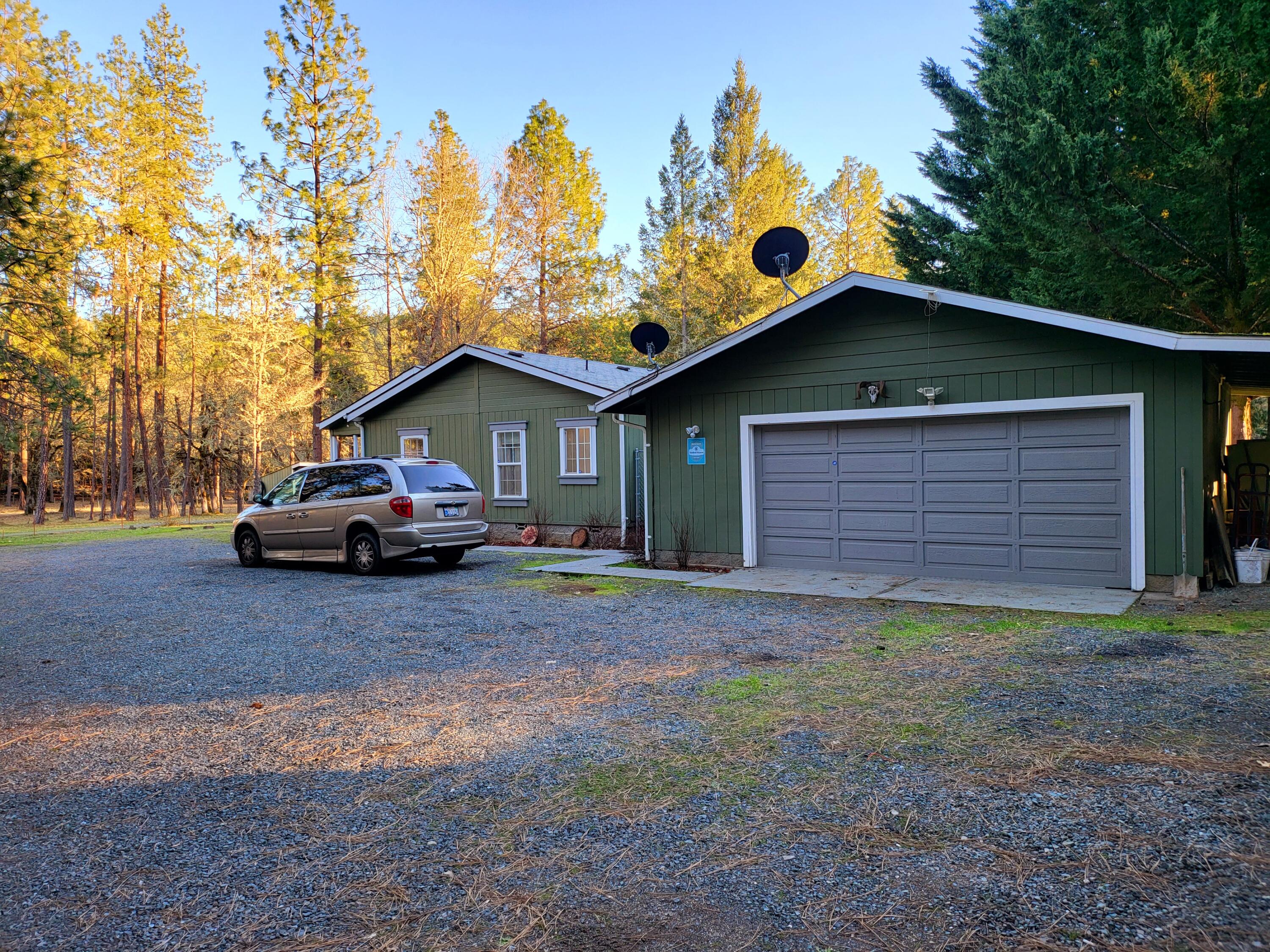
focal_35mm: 24
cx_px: 635
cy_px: 476
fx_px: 881
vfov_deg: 56.8
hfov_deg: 71.6
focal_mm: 5
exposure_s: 1/159
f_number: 1.8
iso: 40
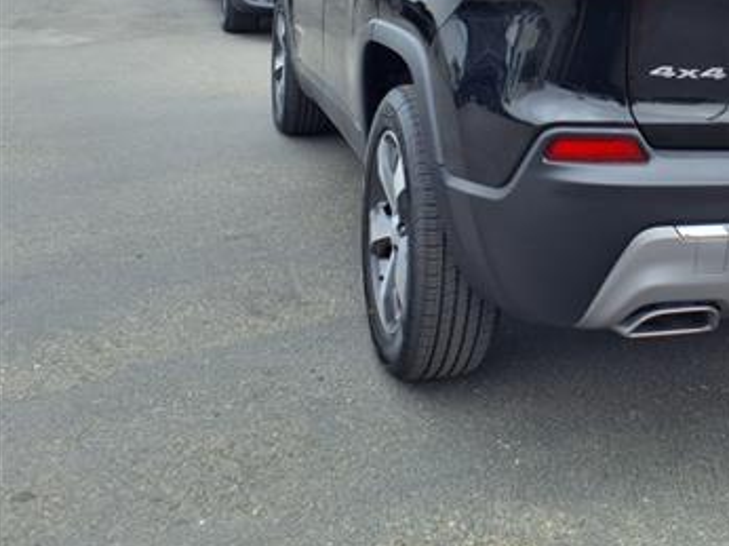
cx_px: 672
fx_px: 1052
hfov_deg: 35.7
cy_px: 46
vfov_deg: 27.9
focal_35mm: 50
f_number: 1.9
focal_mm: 3.58
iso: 40
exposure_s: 1/1111
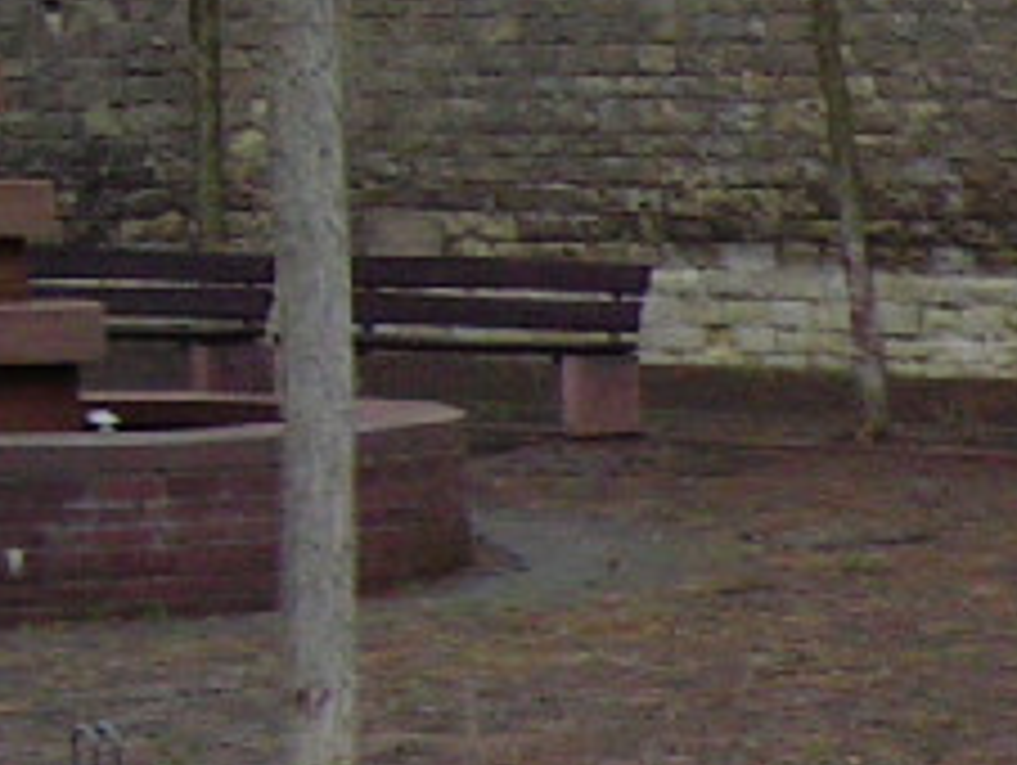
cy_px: 1372
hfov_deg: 10.8
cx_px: 2223
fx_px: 4794
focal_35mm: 163
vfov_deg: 8.8
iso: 100
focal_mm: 5.6
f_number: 2.8
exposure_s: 1/36.8
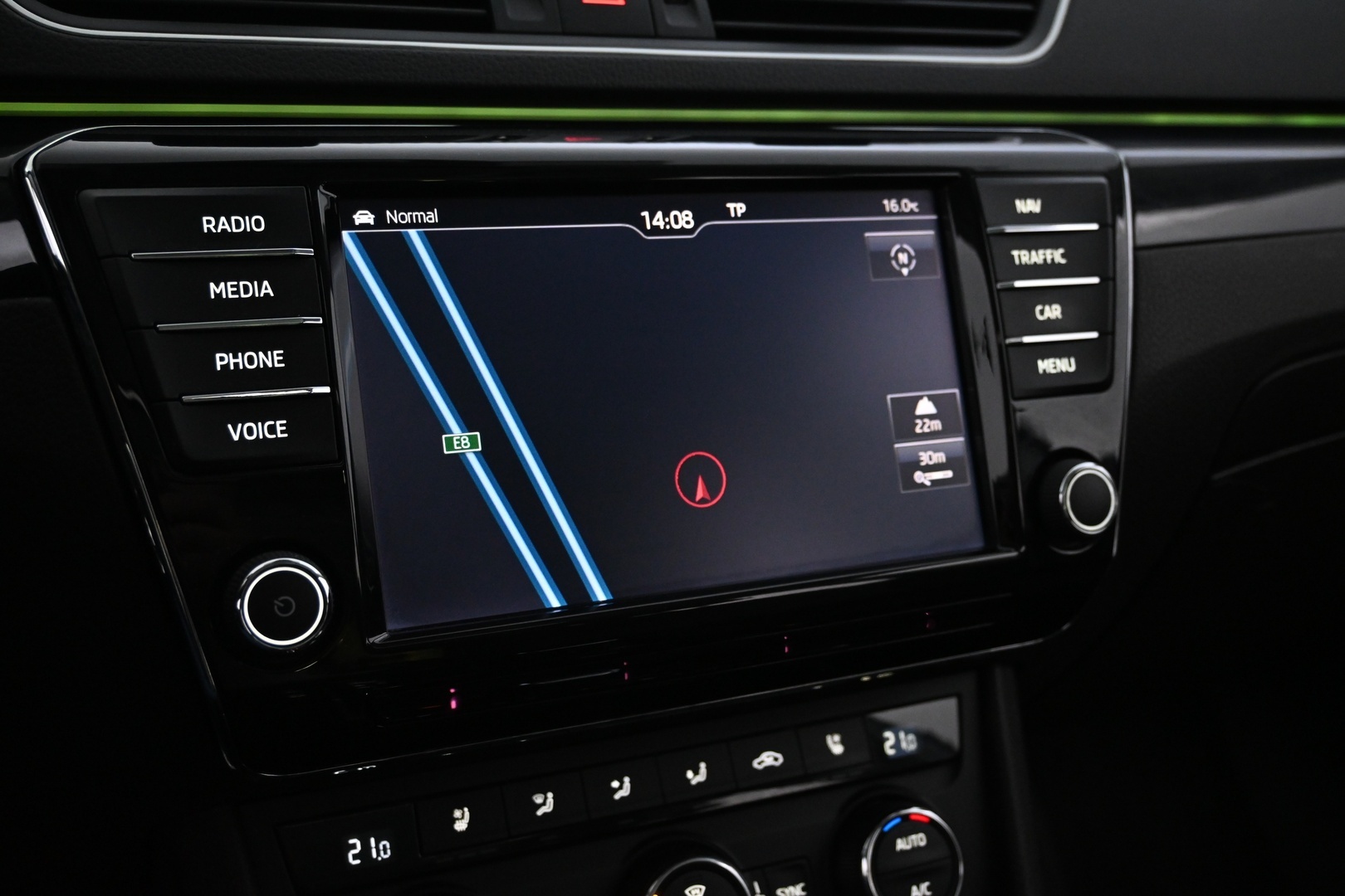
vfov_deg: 36.2
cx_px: 672
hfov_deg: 52.2
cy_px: 448
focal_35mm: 37
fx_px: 1373
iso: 2800
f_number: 4.2
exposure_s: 1/40
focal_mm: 24.5
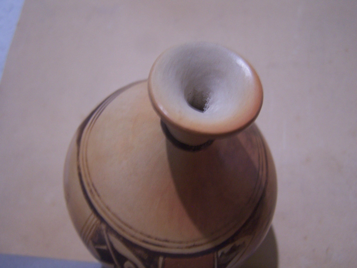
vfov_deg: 37.7
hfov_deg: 49.0
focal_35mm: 38
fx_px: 392
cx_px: 178
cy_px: 134
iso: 140
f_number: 2.8
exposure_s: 1/8
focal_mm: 6.3
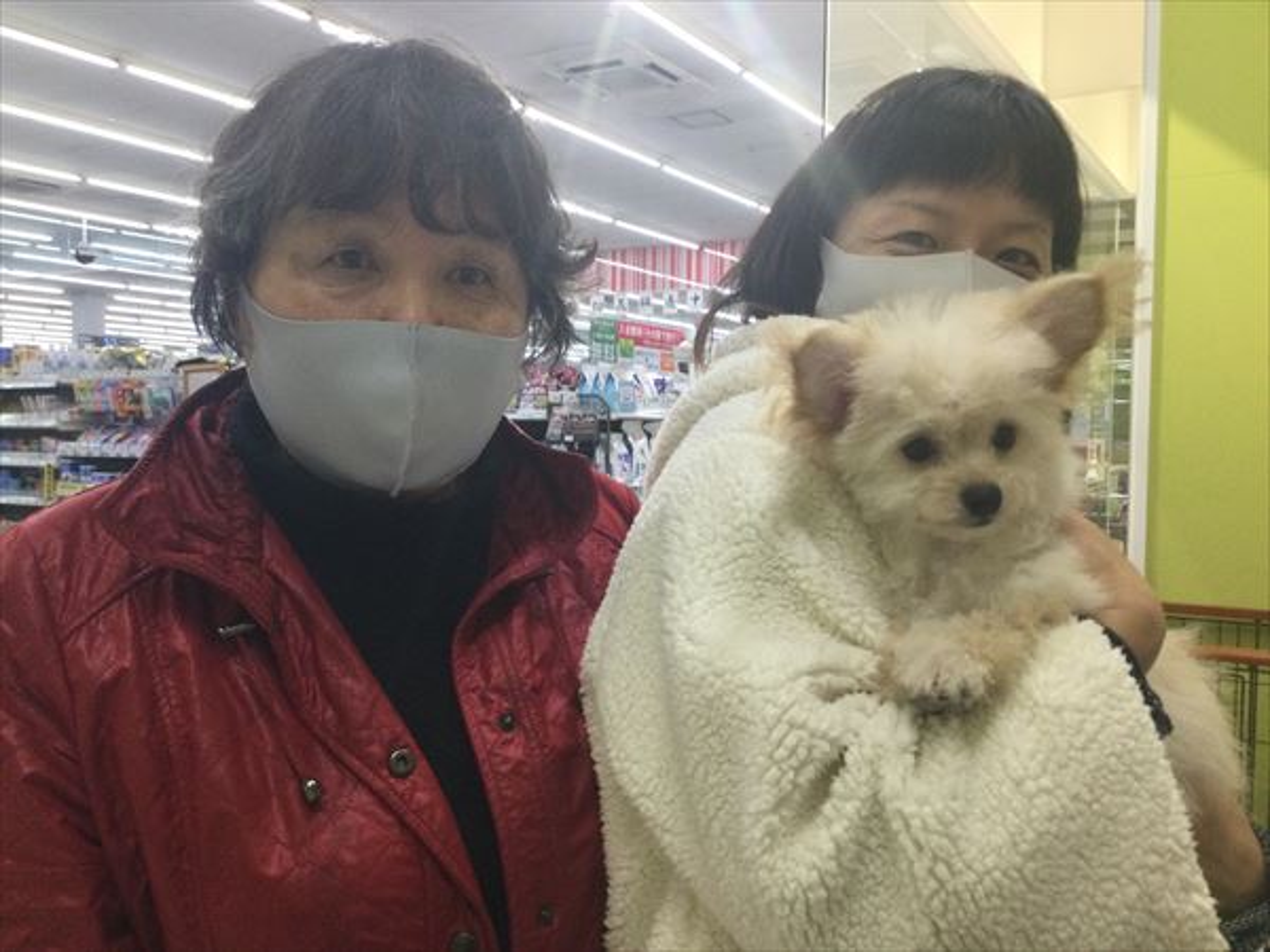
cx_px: 635
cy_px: 476
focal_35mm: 31
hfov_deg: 58.4
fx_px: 1137
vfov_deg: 45.4
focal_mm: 3.3
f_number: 2.4
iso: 40
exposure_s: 1/30
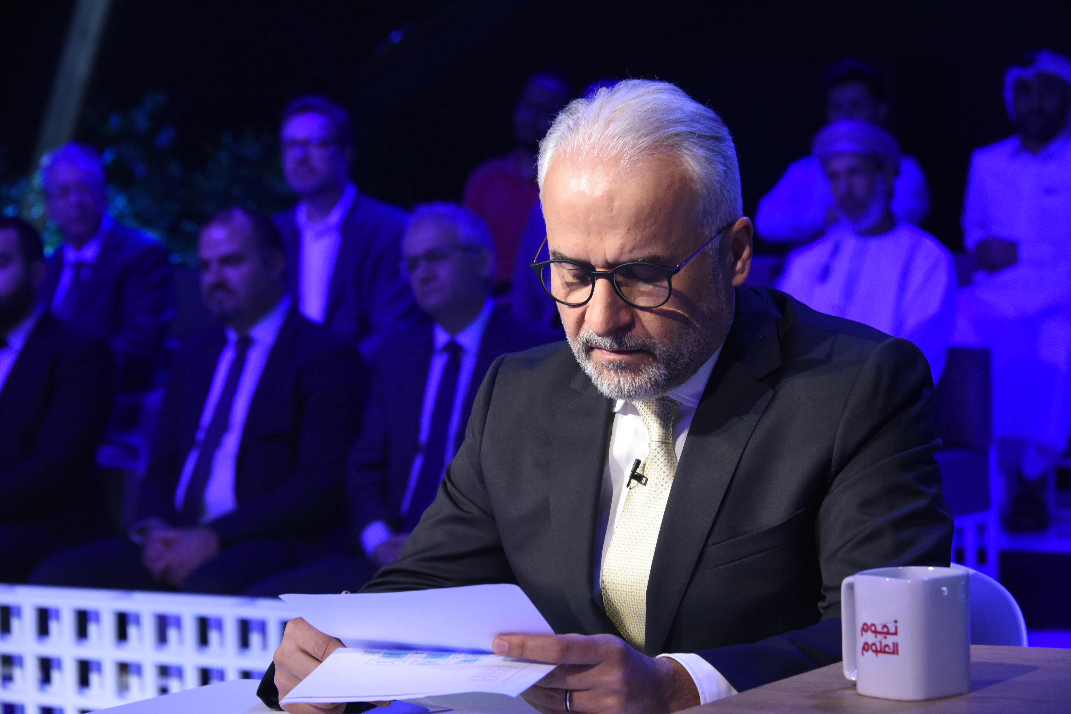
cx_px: 536
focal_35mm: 105
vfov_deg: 13.0
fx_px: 3124
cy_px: 357
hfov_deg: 19.5
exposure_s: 1/160
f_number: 7.1
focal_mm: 105
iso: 3200
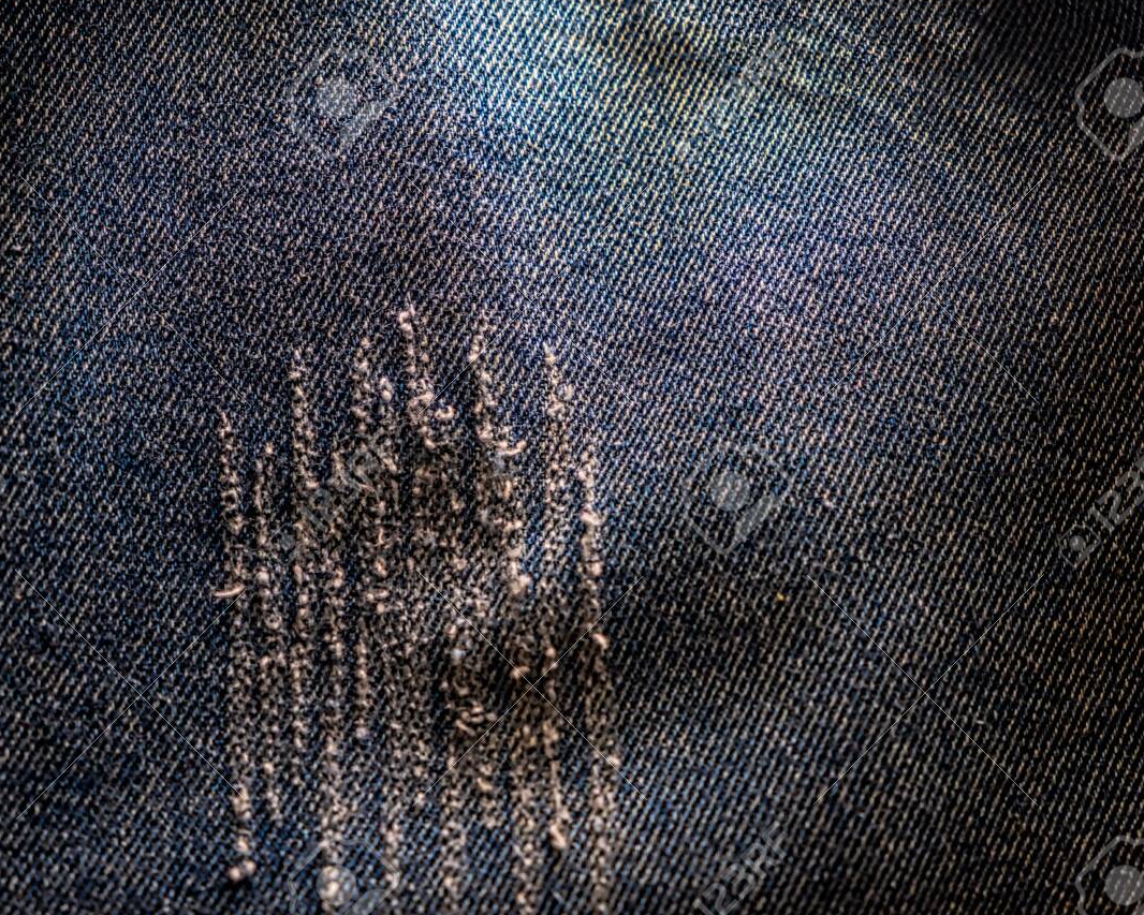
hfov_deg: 20.2
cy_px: 454
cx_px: 531
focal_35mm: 95
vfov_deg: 16.2
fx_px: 3217
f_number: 4
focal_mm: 55
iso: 250
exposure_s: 1/60
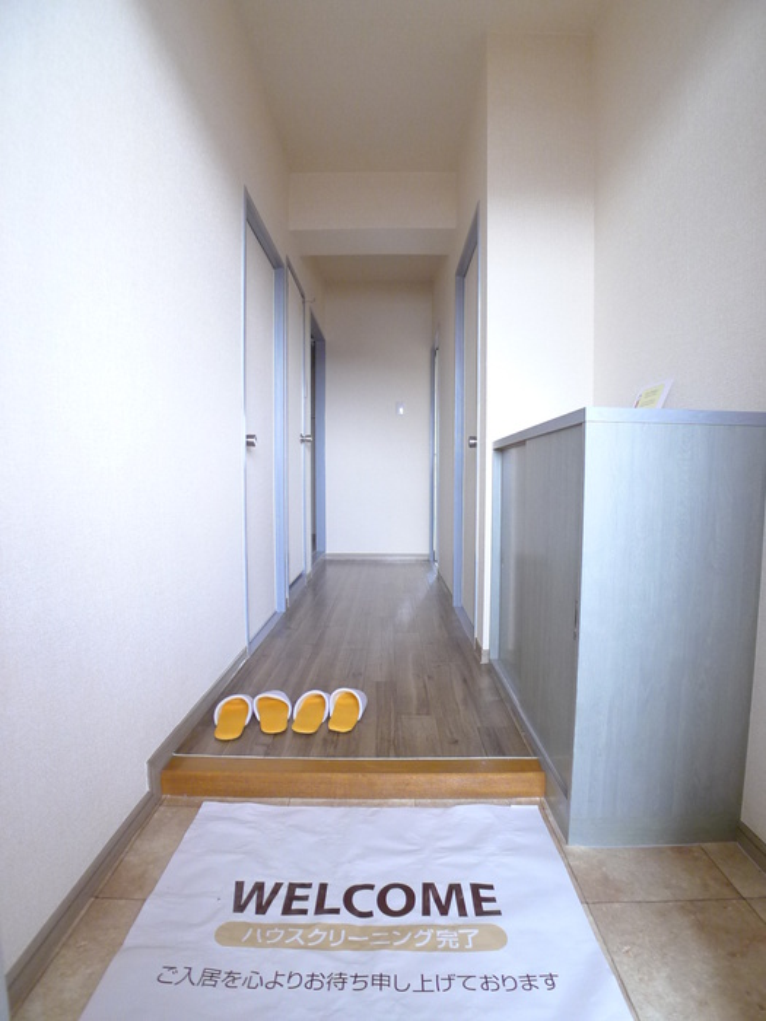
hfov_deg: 56.8
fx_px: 708
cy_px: 510
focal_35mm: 24
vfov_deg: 71.6
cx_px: 383
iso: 400
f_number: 2
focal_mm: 5.1
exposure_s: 1/50
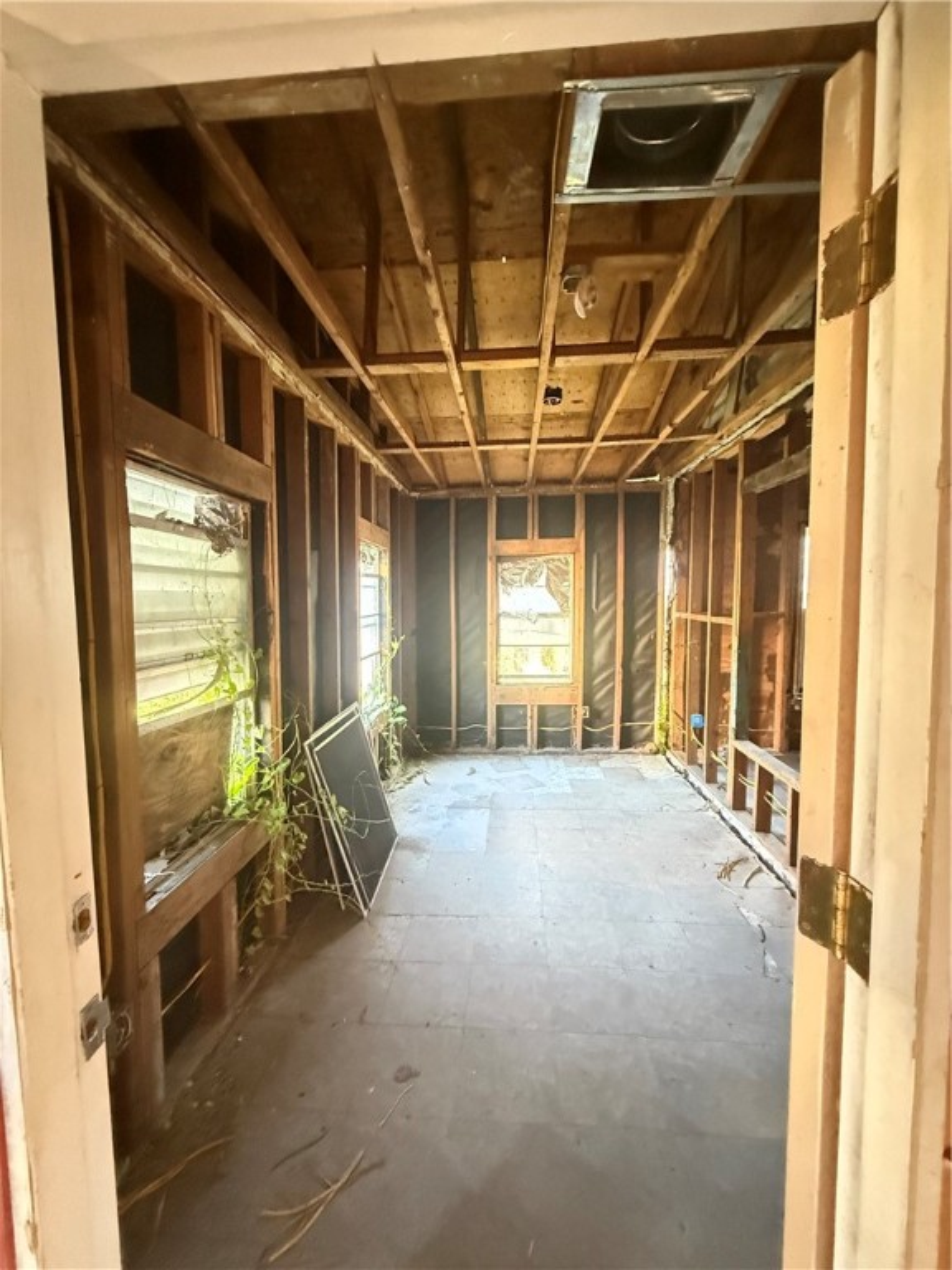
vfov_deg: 102.1
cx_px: 476
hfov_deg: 85.7
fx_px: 513
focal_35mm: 14
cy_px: 635
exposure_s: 1/50
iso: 1600
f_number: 2.2
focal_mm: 2.22
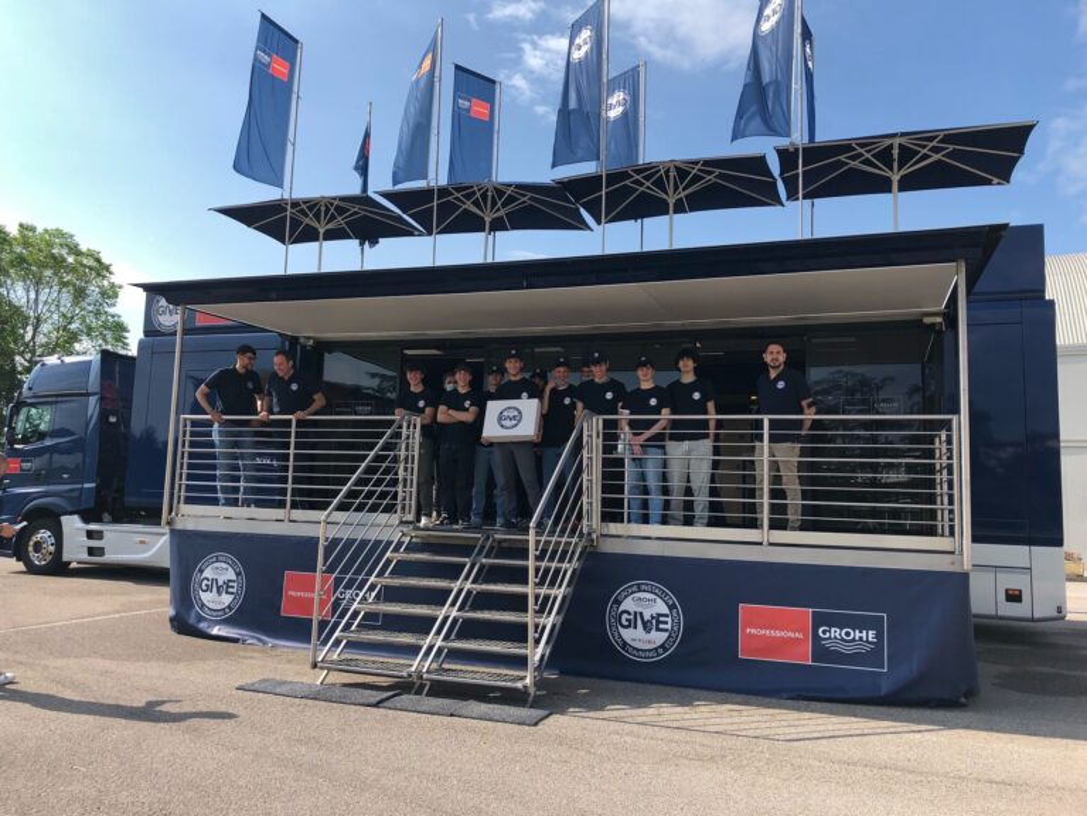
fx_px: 879
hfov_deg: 63.4
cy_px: 408
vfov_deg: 49.7
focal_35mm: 28
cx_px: 544
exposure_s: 1/1372
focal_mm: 3.99
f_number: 1.8
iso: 20
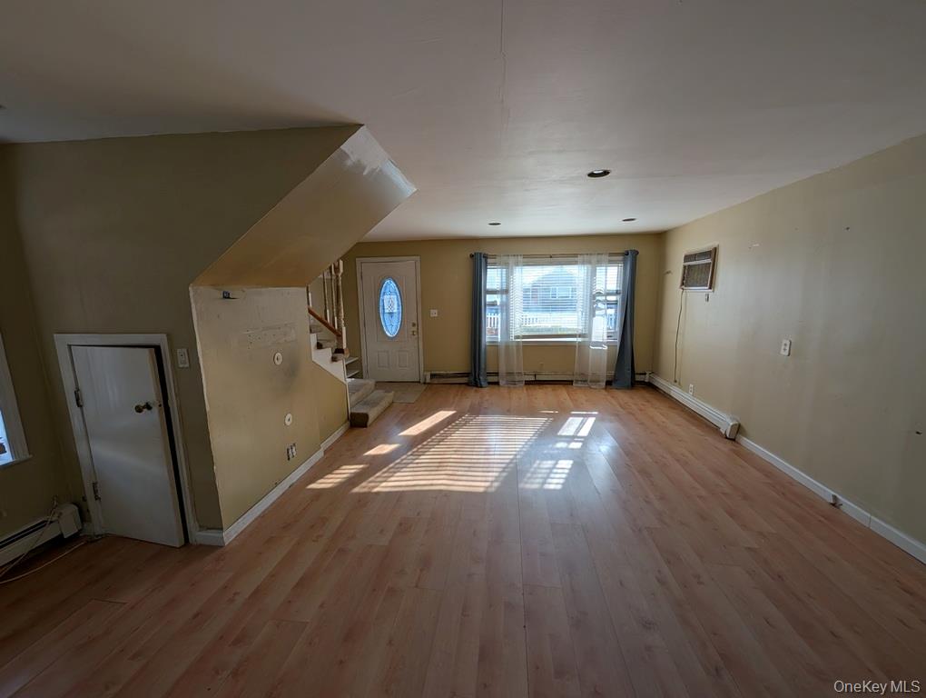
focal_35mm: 12
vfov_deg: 94.6
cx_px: 463
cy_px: 349
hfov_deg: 110.5
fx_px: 321
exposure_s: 1/929
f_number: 1.7
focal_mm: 2.02
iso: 71
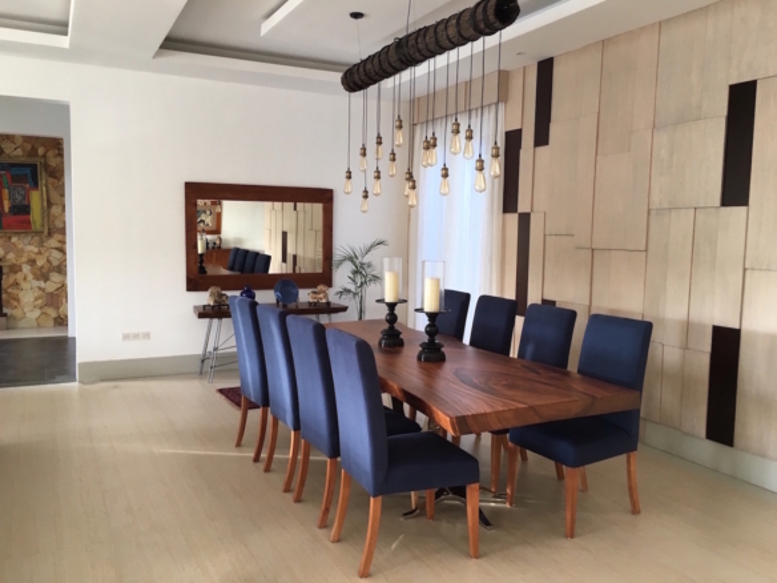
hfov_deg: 61.7
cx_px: 388
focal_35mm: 29
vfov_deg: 48.2
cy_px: 292
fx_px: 651
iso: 32
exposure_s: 1/33
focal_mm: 4.15
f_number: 2.2
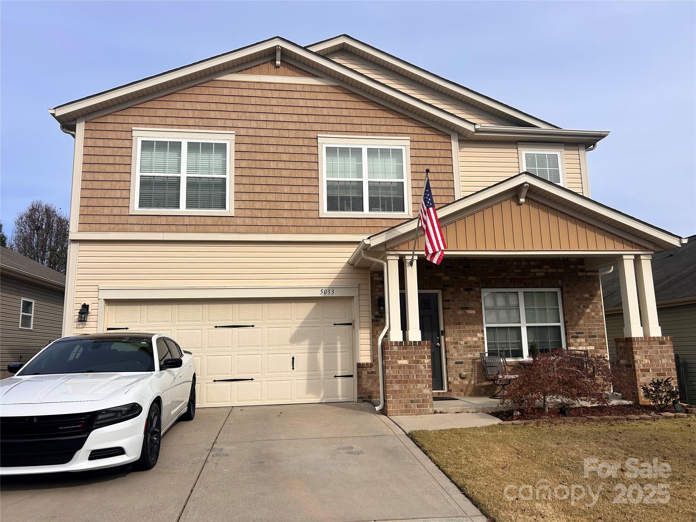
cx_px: 348
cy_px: 261
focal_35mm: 26
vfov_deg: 53.1
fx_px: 523
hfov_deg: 67.3
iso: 50
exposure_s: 1/5076
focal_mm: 5.7
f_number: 1.5
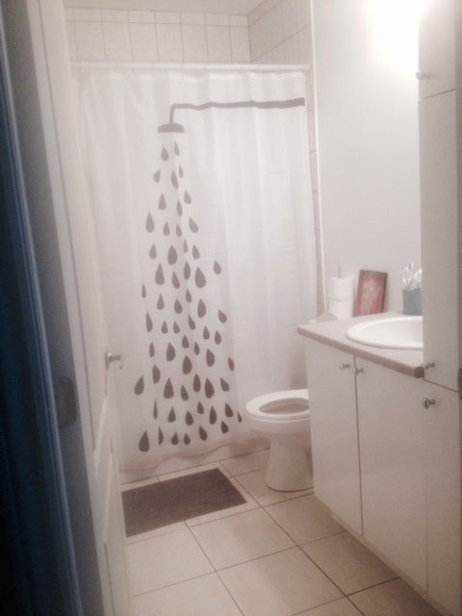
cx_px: 231
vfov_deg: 52.6
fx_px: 623
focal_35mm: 35
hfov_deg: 40.7
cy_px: 308
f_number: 2.4
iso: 100
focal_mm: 4.28
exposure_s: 1/20
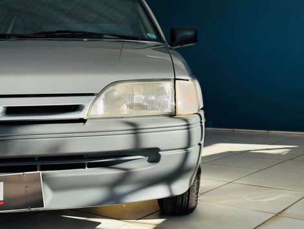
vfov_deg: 30.3
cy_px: 114
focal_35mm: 48
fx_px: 422
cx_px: 152
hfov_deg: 39.6
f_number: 1.78
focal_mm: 6.76
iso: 64
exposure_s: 1/2717
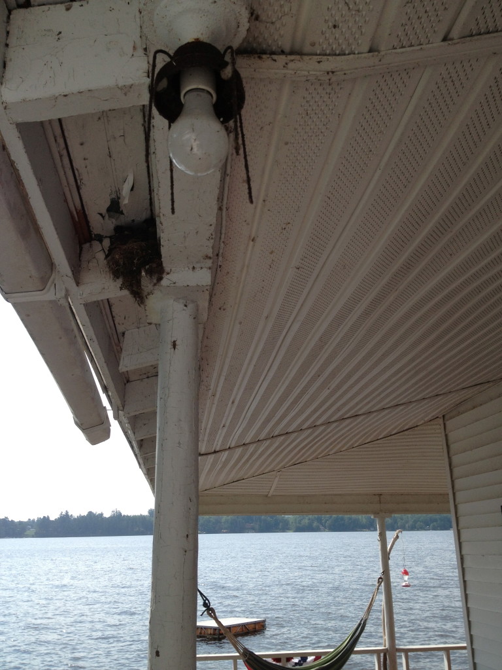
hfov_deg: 40.7
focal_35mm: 35
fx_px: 677
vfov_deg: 52.6
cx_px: 251
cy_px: 335
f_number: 2.4
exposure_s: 1/1284
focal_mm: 4.28
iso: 50
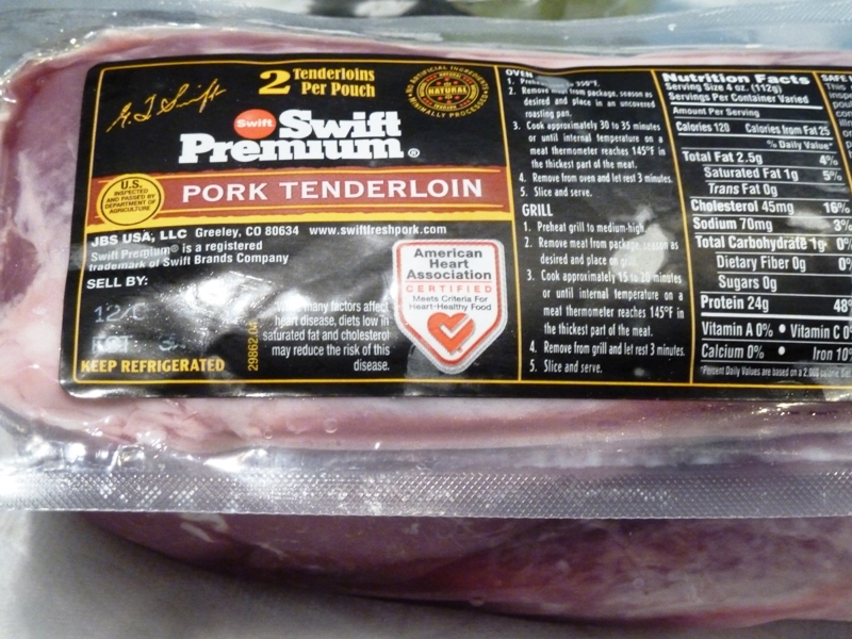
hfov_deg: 29.0
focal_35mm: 67
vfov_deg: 21.9
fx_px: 1649
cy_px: 320
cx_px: 426
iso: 800
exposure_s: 1/25
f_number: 4.1
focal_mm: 11
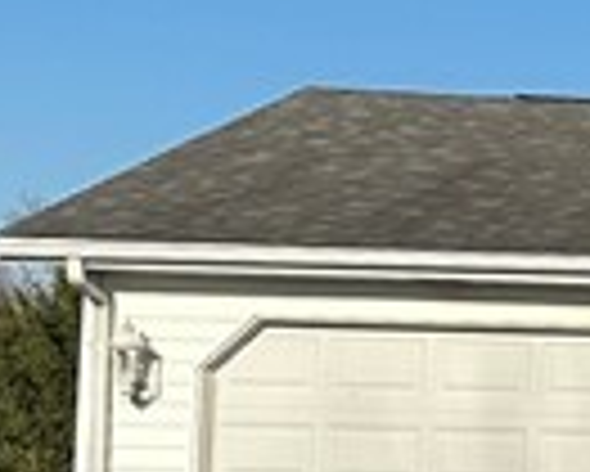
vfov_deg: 8.4
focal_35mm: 183
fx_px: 3198
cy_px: 355
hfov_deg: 7.8
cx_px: 2202
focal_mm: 6.86
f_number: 1.78
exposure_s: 1/6211
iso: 80
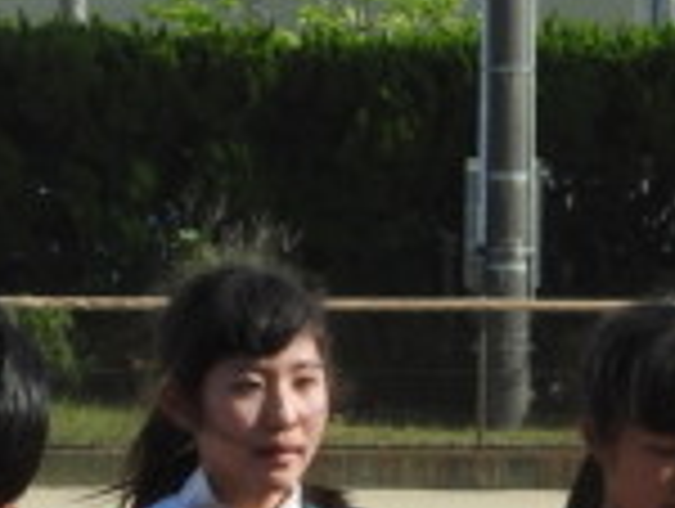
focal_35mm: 499
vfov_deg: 3.0
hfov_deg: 4.0
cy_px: 796
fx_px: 9746
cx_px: 432
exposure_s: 1/500
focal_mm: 22.4
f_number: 5
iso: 100
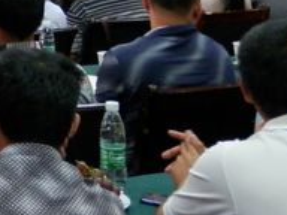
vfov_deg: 13.2
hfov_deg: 16.7
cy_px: -103
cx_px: -151
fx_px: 879
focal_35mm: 106
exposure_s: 1/10
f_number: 3.5
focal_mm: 6.2
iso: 250
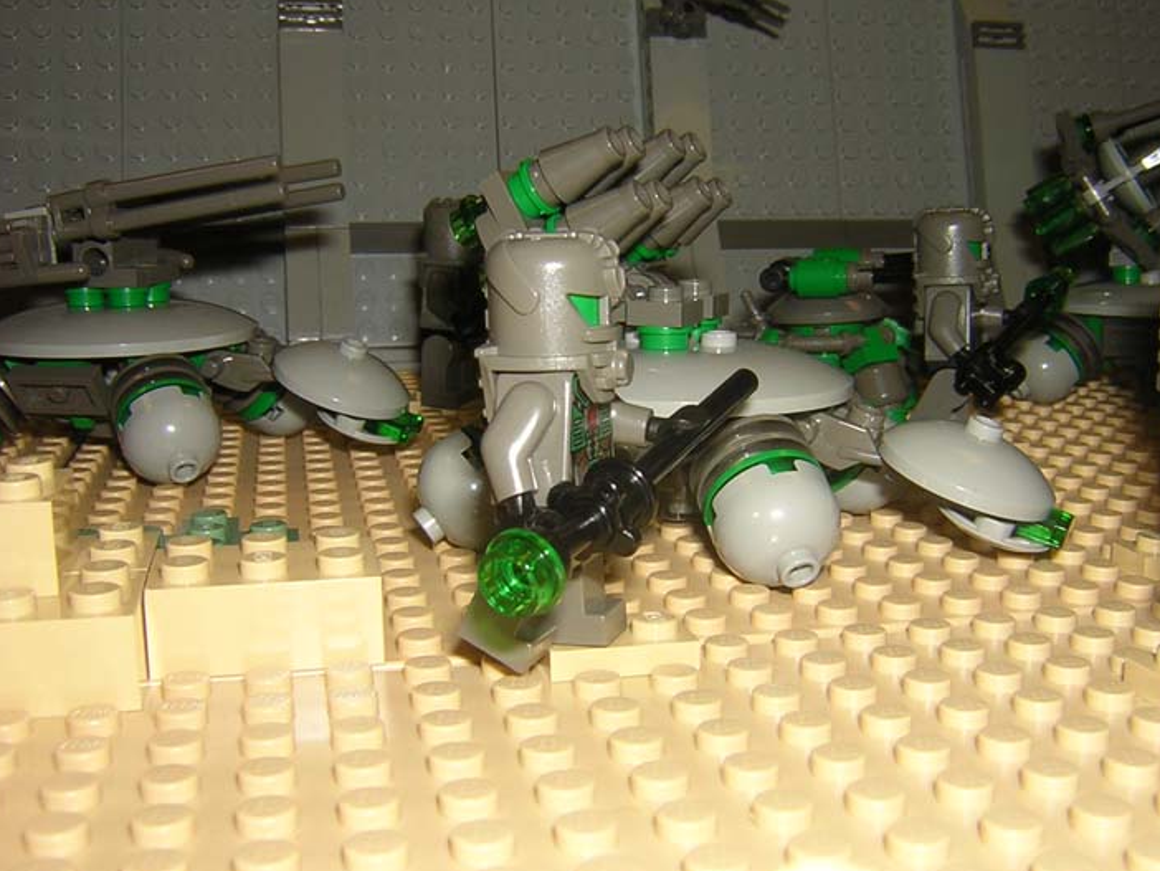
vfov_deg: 35.1
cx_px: 646
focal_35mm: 41
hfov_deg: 45.7
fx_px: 1374
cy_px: 387
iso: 100
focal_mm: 4.7
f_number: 5.2
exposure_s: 1/60.1
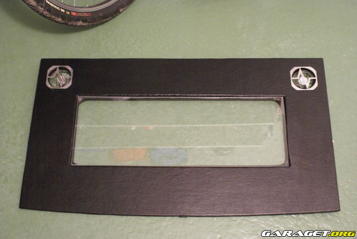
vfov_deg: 29.9
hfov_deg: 43.6
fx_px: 447
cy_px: 120
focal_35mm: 45
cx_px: 178
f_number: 5
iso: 1600
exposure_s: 1/4
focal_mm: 30
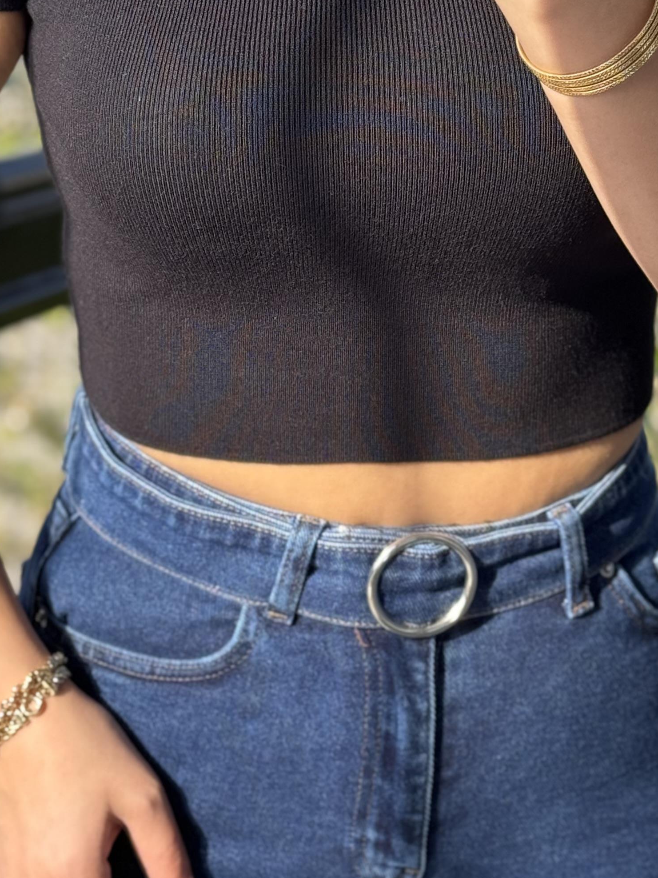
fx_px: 2484
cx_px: 347
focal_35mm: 98
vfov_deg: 20.0
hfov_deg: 15.1
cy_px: 393
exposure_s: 1/154
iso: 80
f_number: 1.78
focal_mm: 6.86
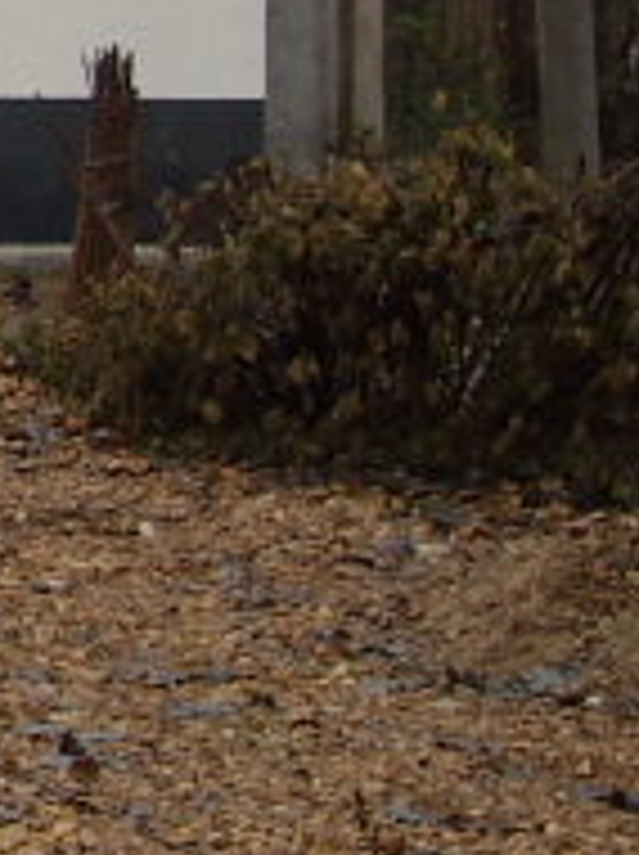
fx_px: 4662
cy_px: -374
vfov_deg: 10.2
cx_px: -1292
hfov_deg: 7.0
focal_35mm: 189
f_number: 2.8
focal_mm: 5.7
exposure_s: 1/60
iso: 64
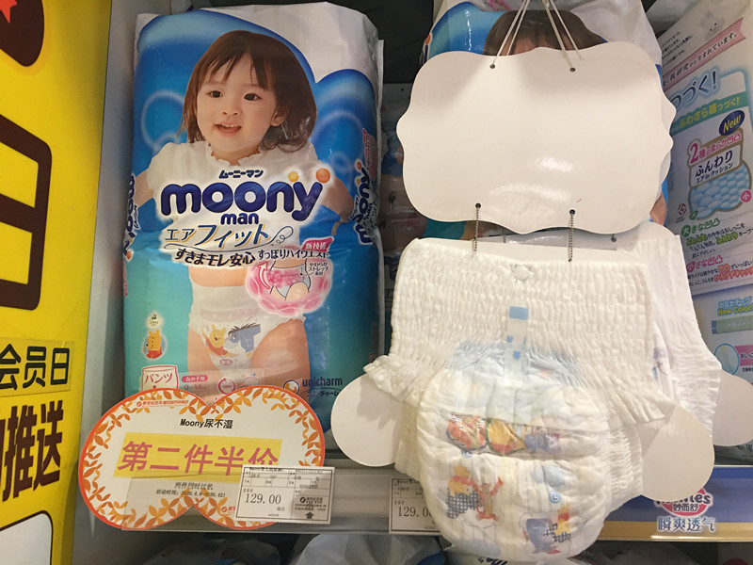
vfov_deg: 48.2
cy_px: 282
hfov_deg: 61.7
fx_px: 631
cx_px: 376
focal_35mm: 29
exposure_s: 1/17
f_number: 2.2
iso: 80
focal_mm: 4.15
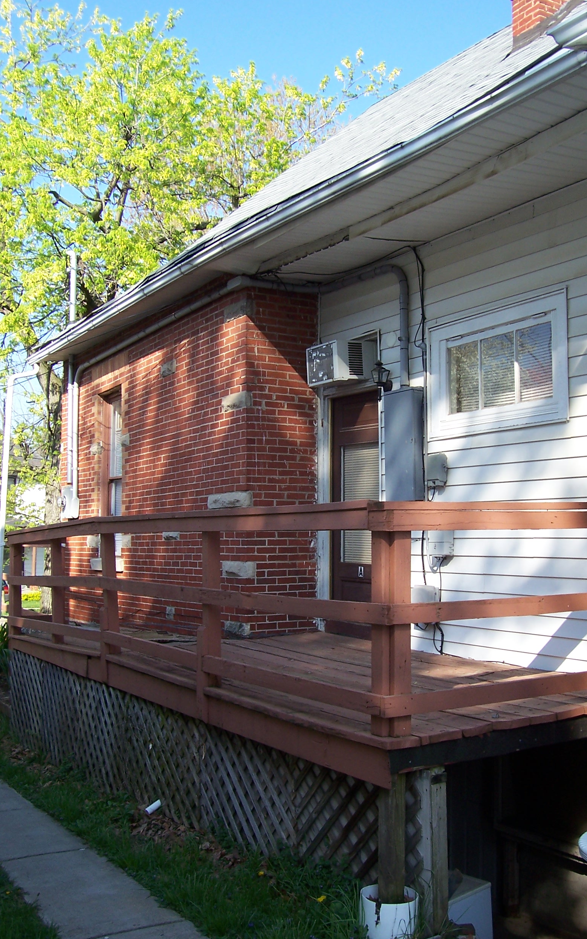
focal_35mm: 37
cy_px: 477
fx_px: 947
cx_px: 332
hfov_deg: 34.4
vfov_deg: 52.8
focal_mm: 5.6
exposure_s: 1/180
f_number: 5.6
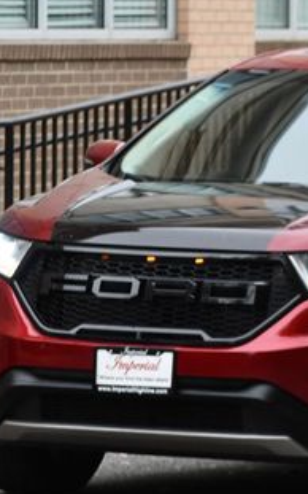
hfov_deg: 4.0
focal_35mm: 329
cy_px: 218
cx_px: 368
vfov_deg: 6.4
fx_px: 4425
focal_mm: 105
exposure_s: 1/250
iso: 250
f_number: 5.6
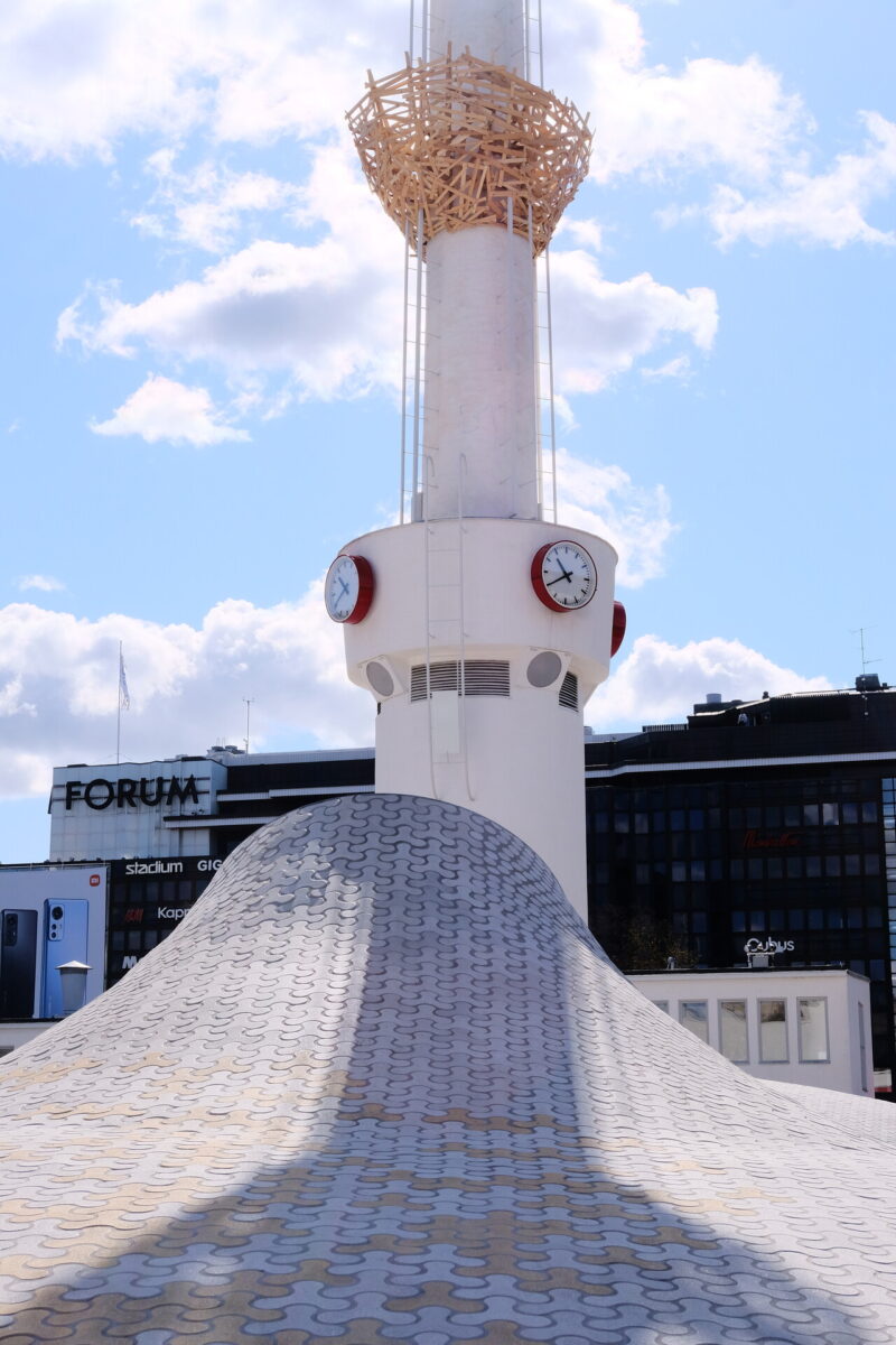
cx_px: 448
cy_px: 672
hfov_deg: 25.5
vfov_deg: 37.5
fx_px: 1979
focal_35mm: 53
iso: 800
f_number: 16
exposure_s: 1/400
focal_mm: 35
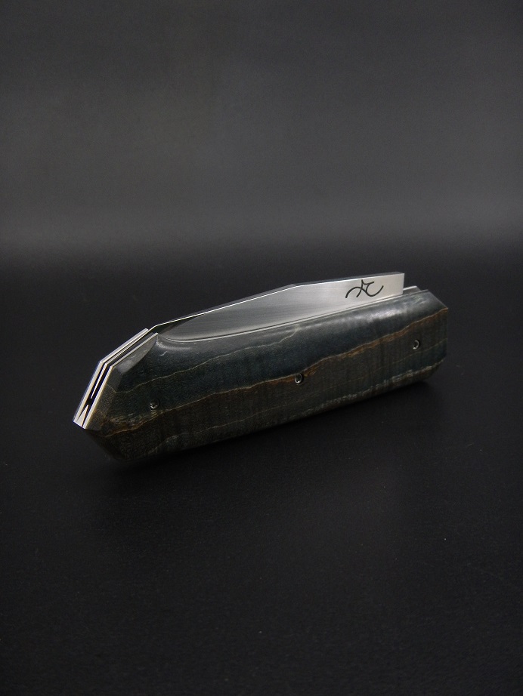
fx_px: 946
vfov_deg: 40.4
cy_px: 348
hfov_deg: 30.9
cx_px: 262
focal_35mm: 47
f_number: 4.1
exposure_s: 1/20
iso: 400
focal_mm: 8.4
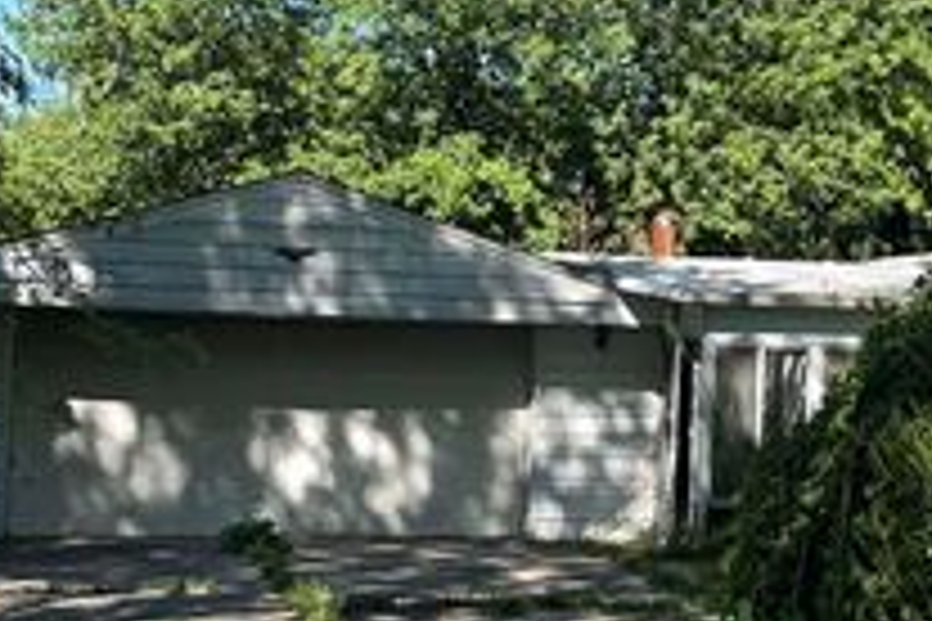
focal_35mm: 87
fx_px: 2252
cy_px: 214
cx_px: 770
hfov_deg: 23.0
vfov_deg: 15.7
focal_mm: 5.1
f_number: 1.6
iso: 50
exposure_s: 1/1422
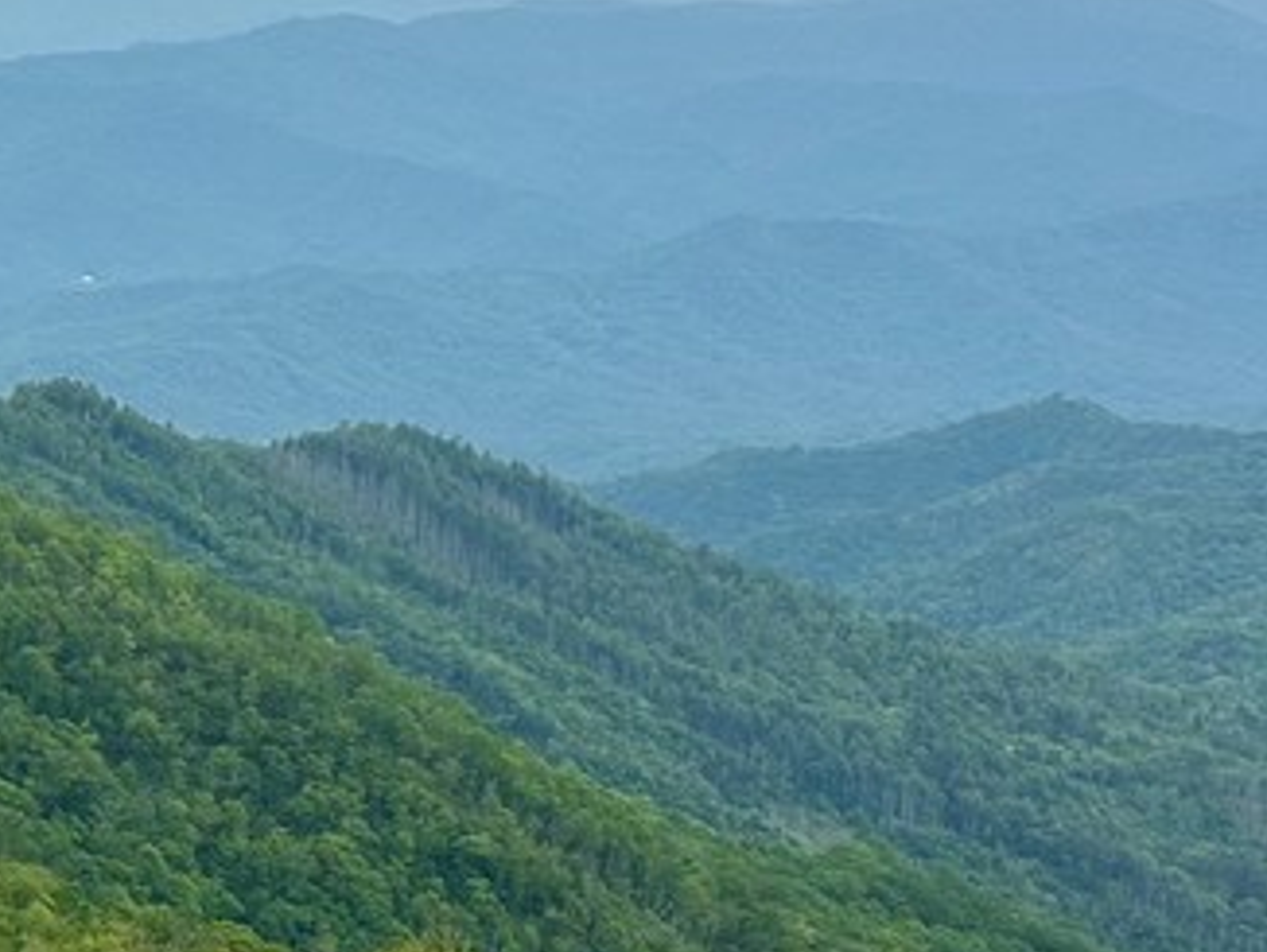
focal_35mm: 106
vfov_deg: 13.9
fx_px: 3883
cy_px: 284
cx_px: -1216
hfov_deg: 15.2
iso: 80
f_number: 1.78
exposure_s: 1/7576
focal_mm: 6.86
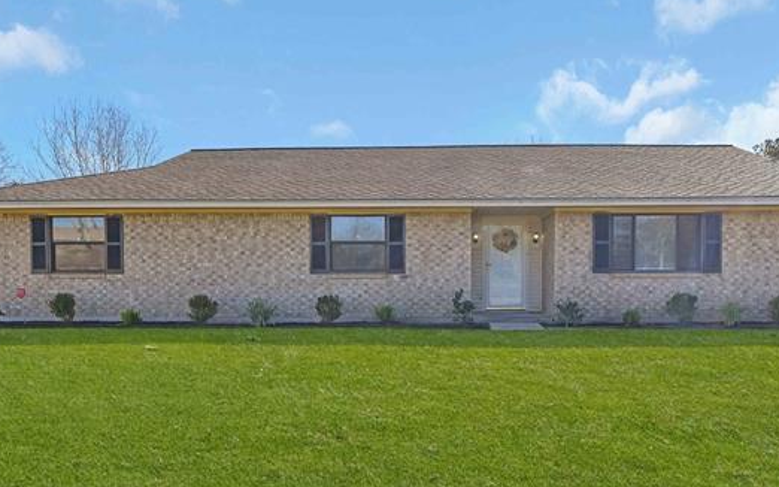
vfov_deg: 44.4
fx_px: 594
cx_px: 430
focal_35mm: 28
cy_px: 281
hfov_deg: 66.3
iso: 100
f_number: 8
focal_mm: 14
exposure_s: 1/250
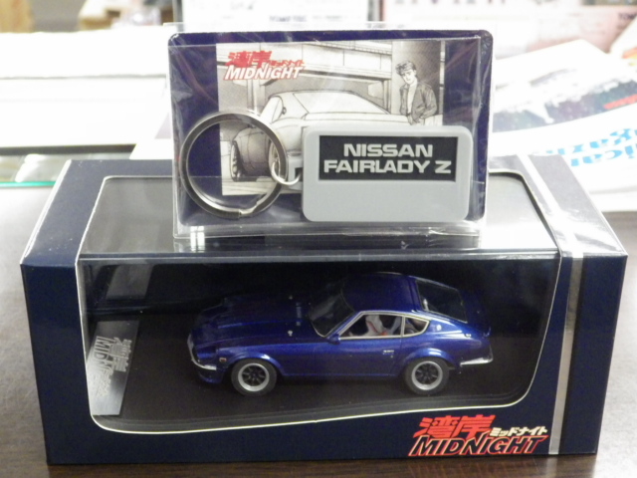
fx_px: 1086
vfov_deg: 24.8
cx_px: 318
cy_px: 239
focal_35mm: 59
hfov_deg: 32.7
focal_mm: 10.7
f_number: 4
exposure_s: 1/25
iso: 1600
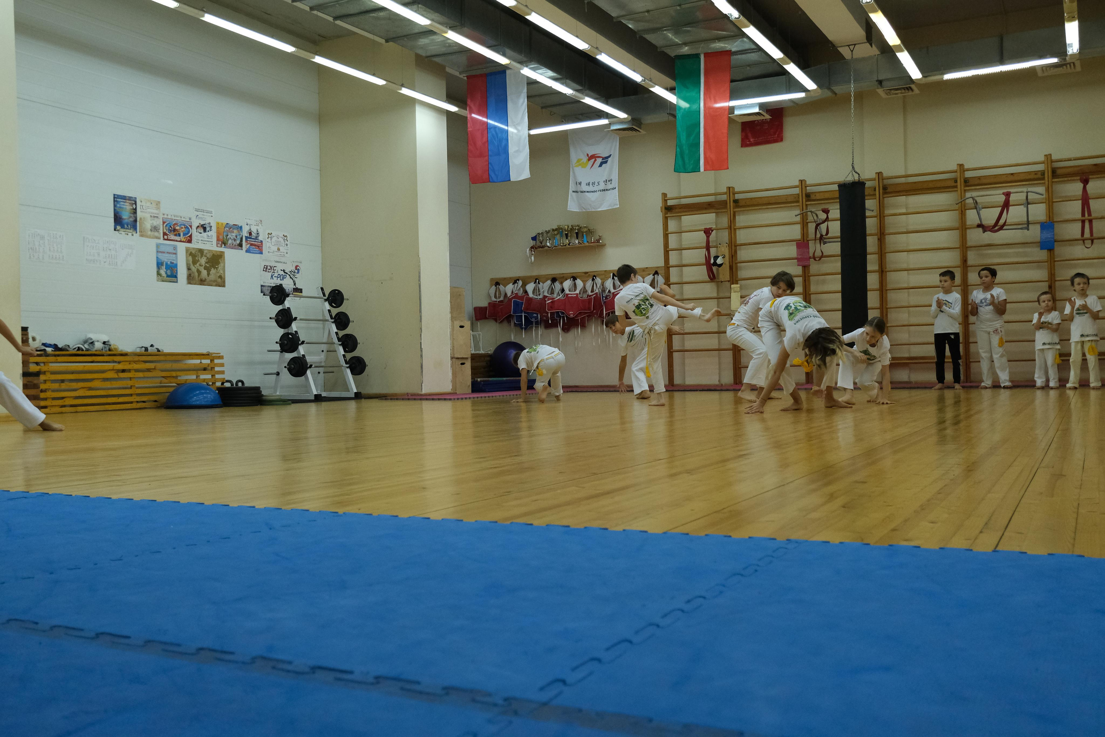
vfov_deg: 38.9
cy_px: 368
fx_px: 1044
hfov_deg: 55.8
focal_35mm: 34
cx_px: 552
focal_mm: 22.8
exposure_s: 1/320
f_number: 4.2
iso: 2500
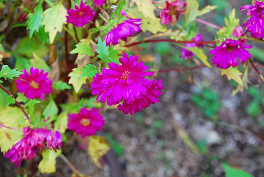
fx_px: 991
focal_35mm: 135
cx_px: 132
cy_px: 88
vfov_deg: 10.2
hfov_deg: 15.2
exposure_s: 1/30
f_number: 5.6
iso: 800
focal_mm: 90
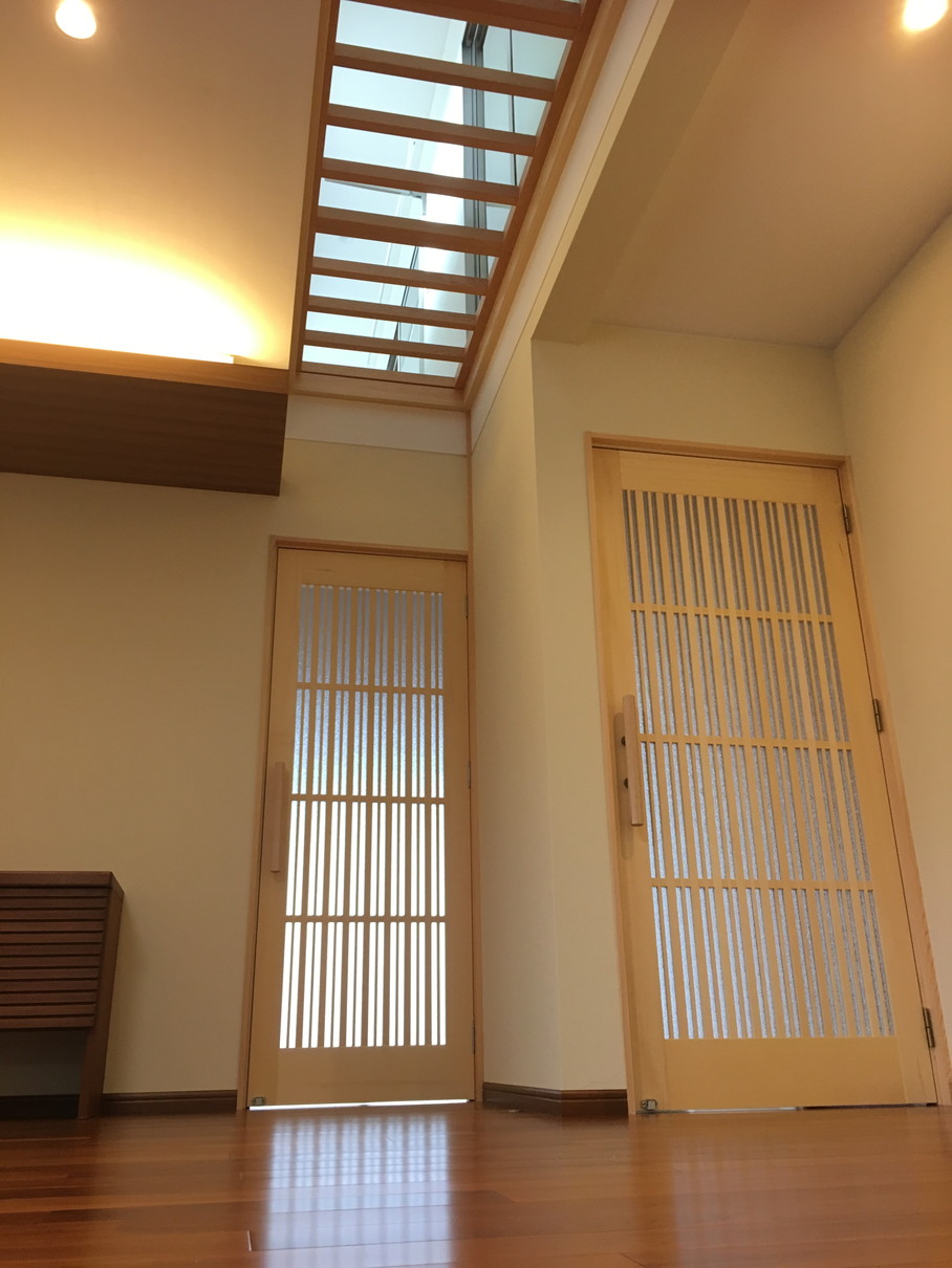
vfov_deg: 61.6
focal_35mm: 29
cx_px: 476
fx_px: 1063
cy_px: 634
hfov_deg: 48.2
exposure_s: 1/30
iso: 80
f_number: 2.2
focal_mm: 4.15
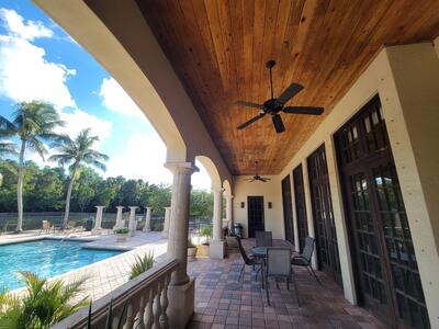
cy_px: 164
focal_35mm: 13
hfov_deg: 106.2
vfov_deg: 89.9
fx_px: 165
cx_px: 220
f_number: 2.2
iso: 50
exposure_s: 1/410
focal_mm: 2.2
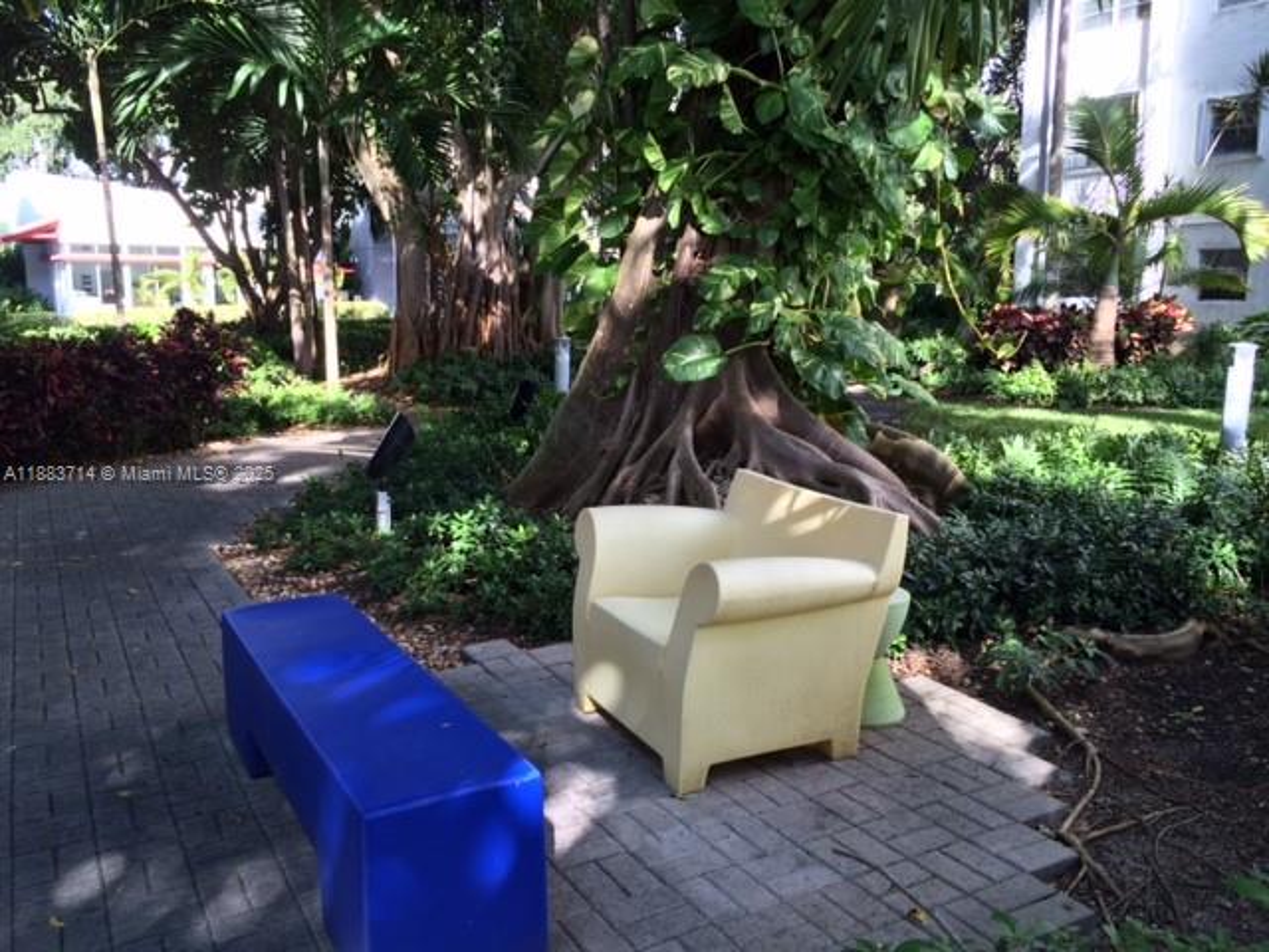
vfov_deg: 48.2
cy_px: 476
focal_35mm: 29
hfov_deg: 61.7
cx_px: 634
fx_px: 1063
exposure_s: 1/121
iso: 32
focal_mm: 4.15
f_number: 2.2
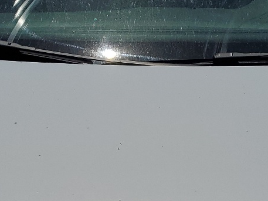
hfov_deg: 21.3
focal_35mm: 91
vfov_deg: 15.7
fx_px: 705
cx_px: 203
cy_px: 230
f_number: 1.5
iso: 53
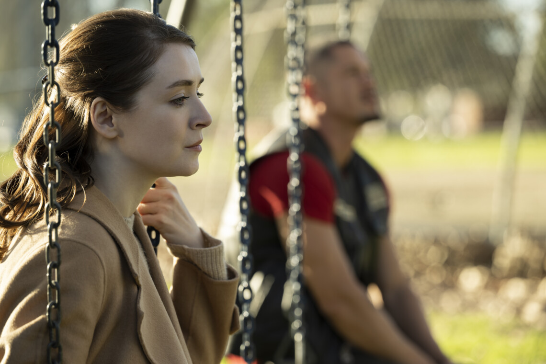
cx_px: 273
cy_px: 182
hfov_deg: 15.2
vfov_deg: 10.2
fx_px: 2047
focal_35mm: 135
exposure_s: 1/250
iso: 100
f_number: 4
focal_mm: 135
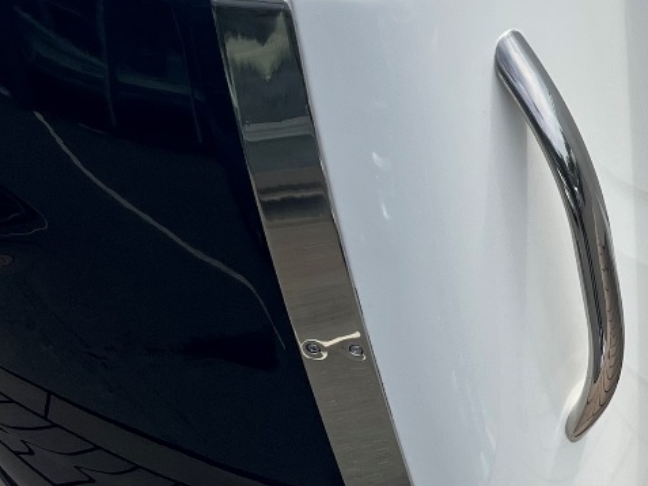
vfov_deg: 16.8
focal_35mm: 88
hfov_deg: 18.7
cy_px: 242
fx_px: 1648
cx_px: 1059
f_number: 1.6
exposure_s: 1/4484
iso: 50
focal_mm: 5.1
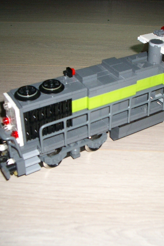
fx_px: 335
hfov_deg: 27.5
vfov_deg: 40.3
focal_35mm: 49
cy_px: 122
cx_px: 99
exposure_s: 1/40
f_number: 2.6
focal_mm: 5.8
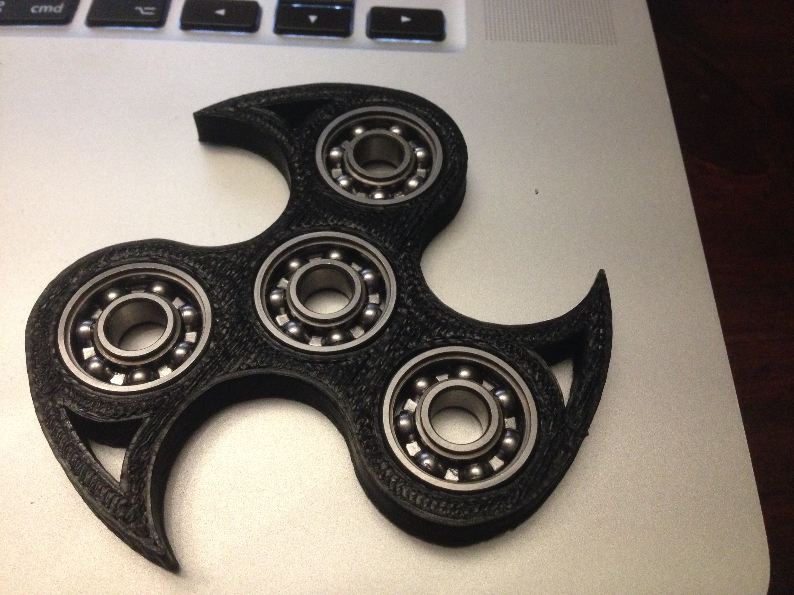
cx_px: 397
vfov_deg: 42.9
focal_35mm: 33
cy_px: 298
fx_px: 757
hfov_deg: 55.4
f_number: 2.4
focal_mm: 4.12
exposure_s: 1/15
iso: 500
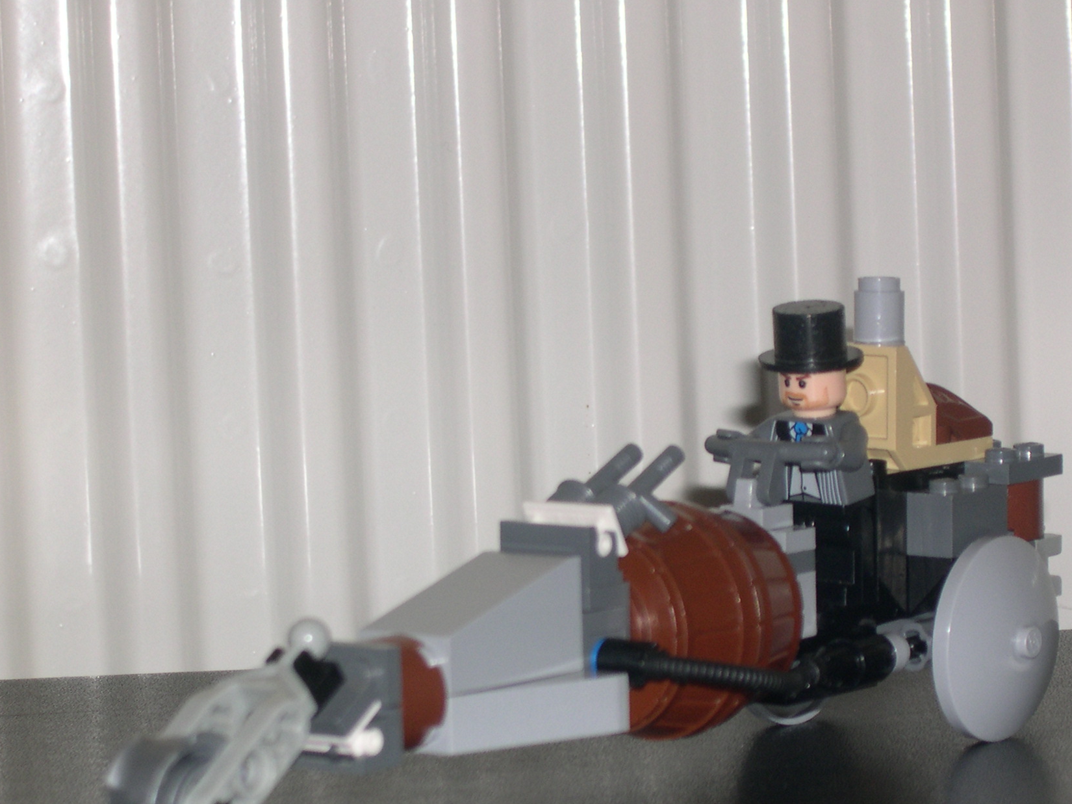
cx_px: 710
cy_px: 485
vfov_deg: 9.4
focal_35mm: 157
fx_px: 4861
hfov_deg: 12.6
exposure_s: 1/60
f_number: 4.9
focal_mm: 24
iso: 100
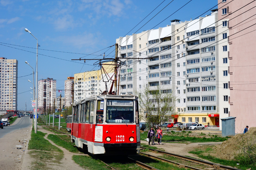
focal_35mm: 67
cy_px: 89
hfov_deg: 30.1
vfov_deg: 20.3
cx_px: 120
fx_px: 476
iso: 125
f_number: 9
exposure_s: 1/500
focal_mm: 23.55
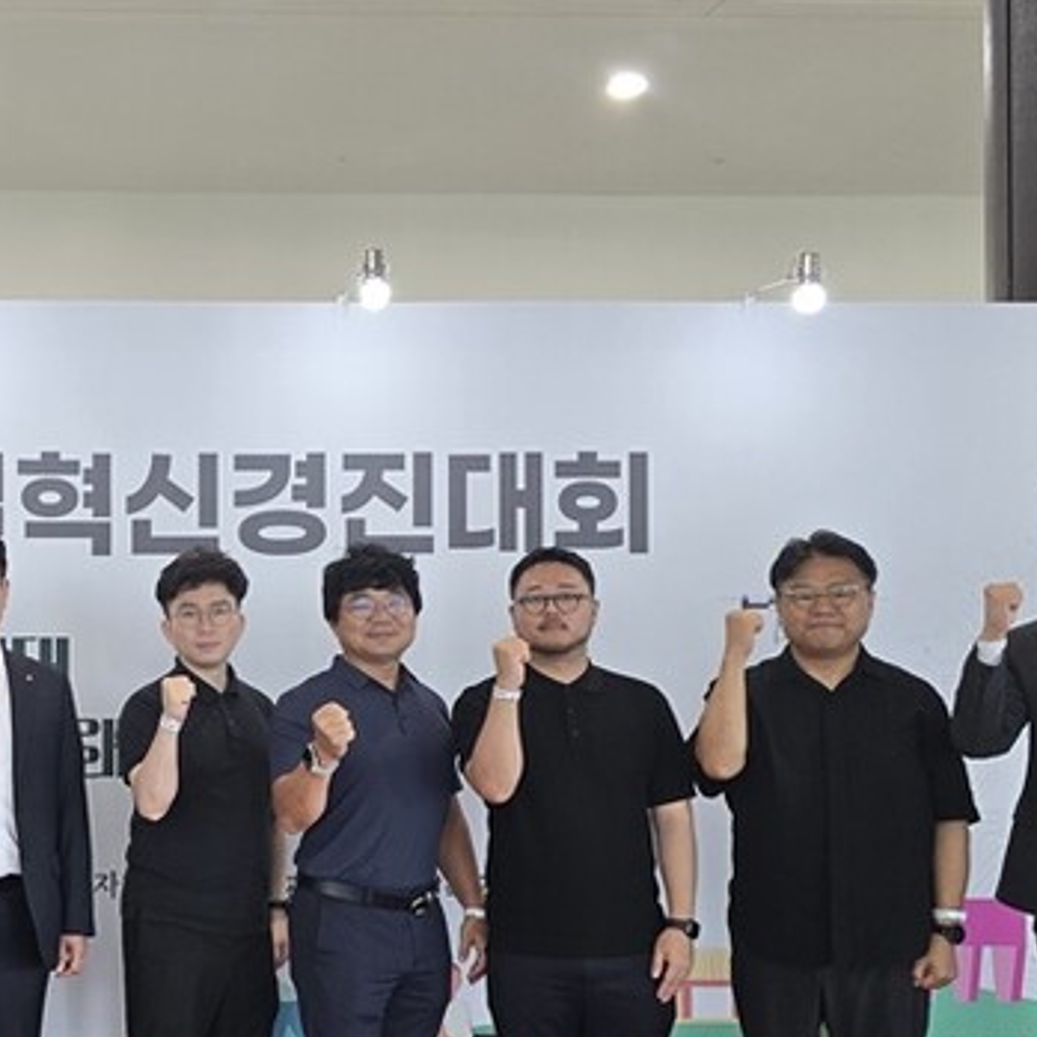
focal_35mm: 56
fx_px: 1898
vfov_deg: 30.5
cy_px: 618
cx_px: 12
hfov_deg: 28.7
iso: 125
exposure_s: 1/120
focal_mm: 6.3
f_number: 1.7
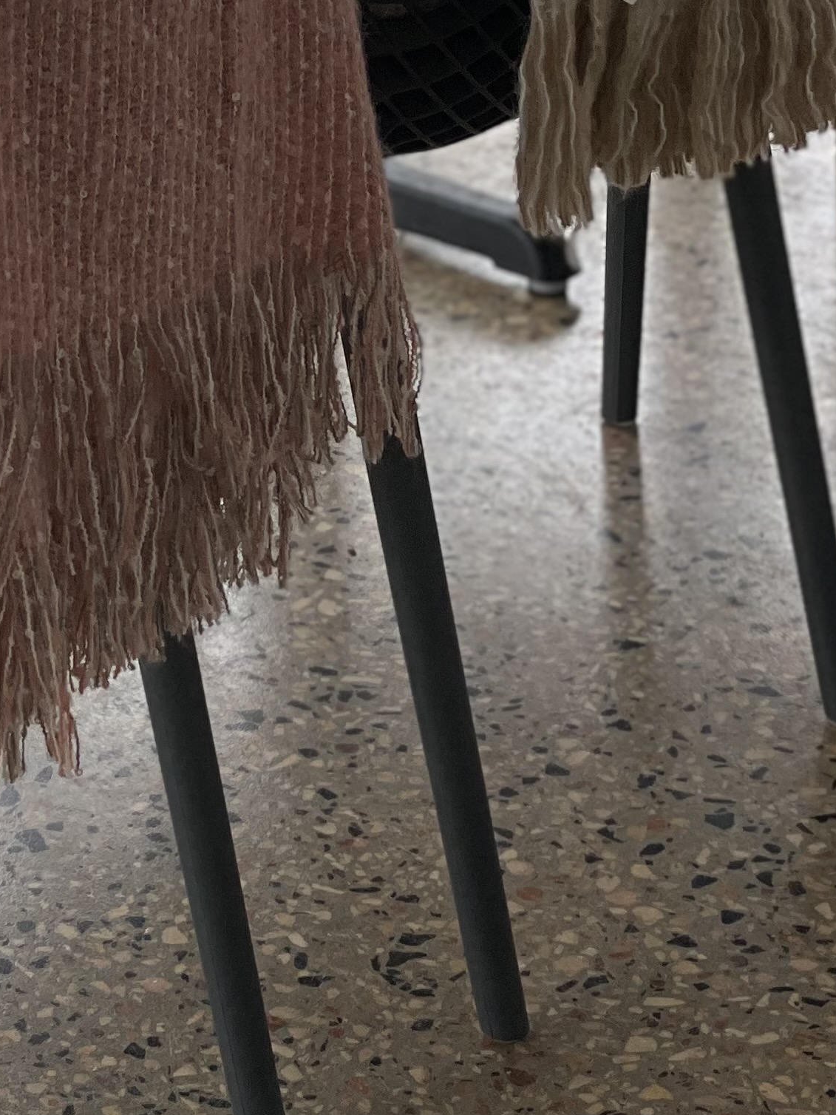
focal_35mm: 139
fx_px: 4476
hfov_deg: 10.4
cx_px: -263
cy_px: -322
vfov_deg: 13.7
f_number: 2
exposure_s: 1/124
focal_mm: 6
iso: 25
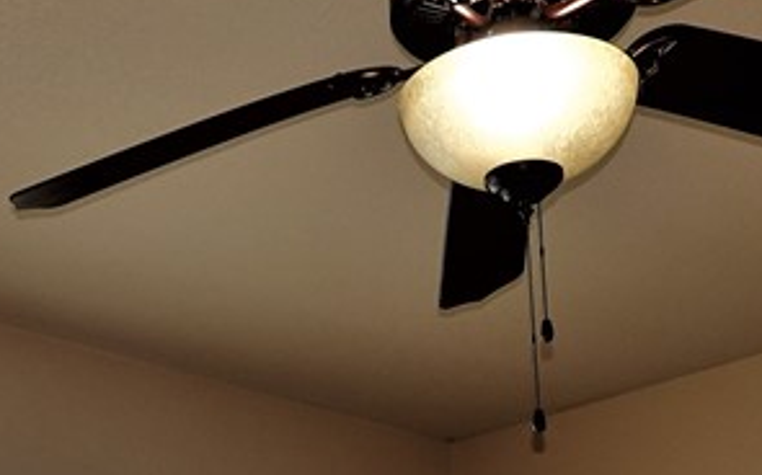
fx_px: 1868
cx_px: 287
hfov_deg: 23.0
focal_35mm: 90
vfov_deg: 13.4
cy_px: 772
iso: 100
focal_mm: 9
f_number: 2.8
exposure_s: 1/80
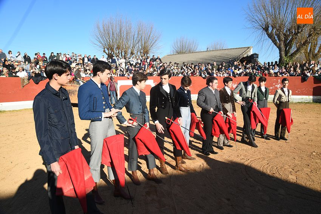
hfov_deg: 69.4
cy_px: 107
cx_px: 160
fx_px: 232
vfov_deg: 49.6
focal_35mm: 26
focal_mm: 26
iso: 160
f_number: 11
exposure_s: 1/125
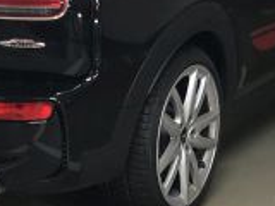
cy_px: 47
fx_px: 1041
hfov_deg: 15.0
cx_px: 72
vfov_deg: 11.3
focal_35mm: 131
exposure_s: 1/17
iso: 80
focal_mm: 3.99
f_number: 1.8
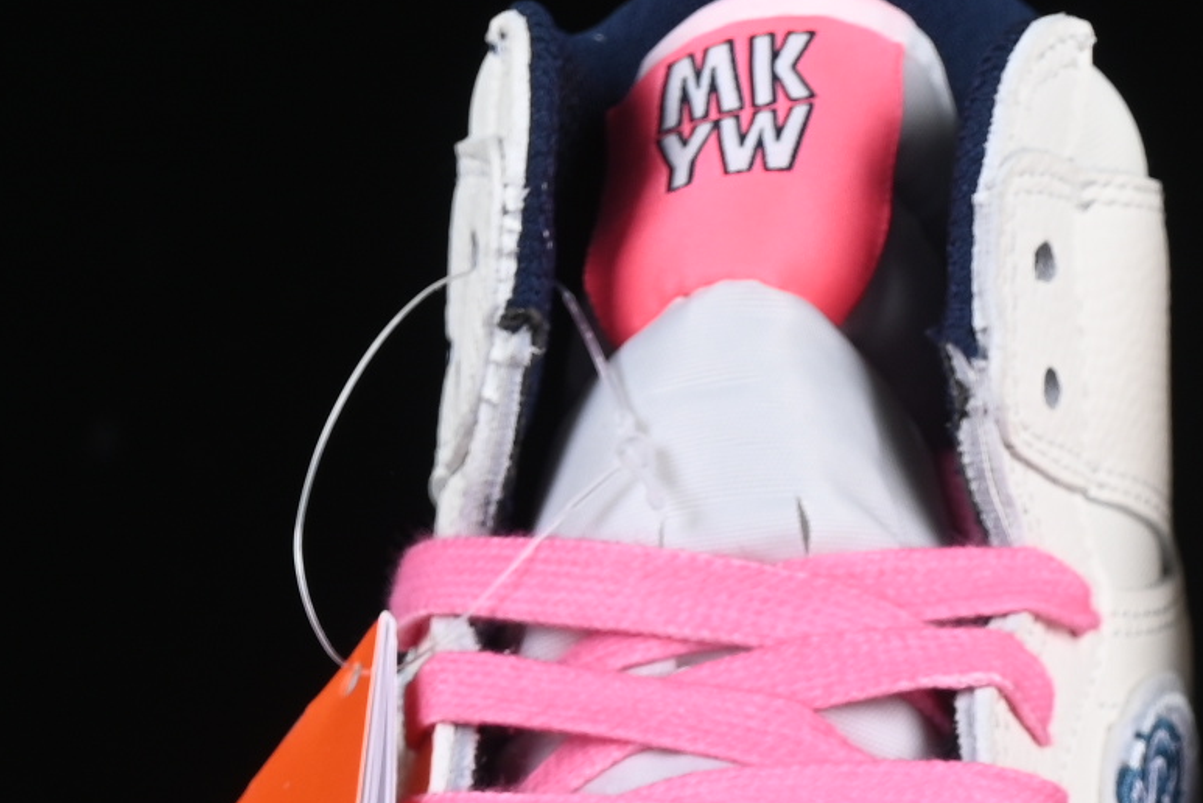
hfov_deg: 7.6
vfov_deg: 5.0
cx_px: 1201
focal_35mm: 270
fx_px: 9025
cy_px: 1334
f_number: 8
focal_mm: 50
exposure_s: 1/80
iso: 160
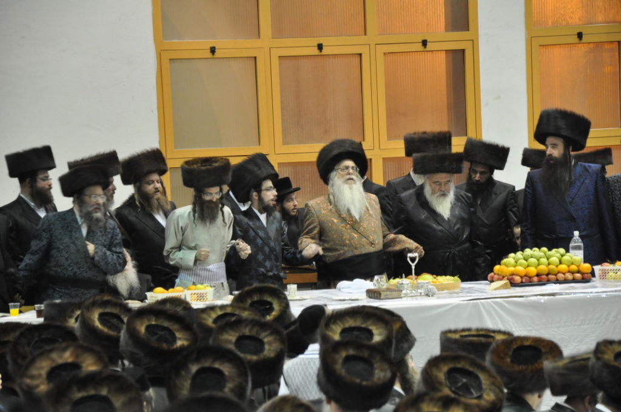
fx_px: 2713
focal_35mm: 158
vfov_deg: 8.7
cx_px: 310
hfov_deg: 13.1
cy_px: 206
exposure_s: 1/25
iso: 1600
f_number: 5.6
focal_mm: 105
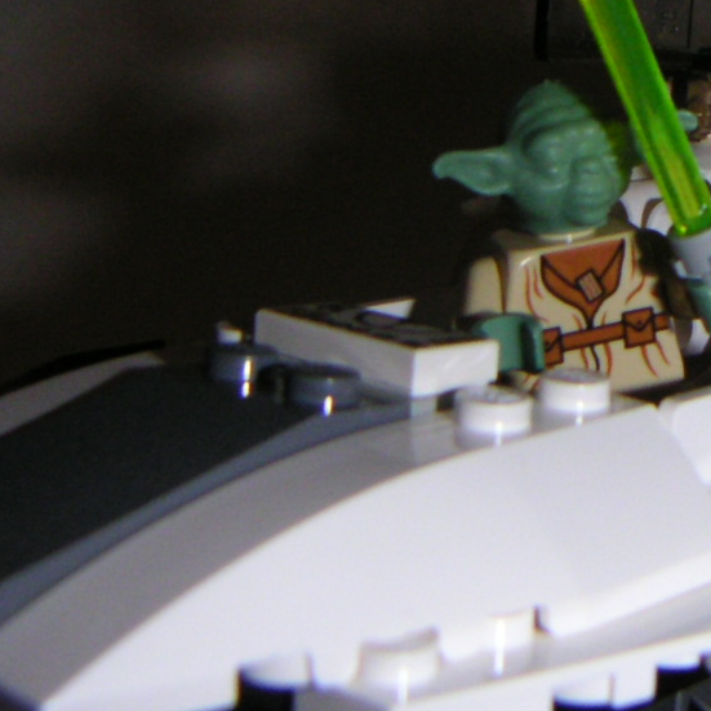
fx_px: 1766
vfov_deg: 22.5
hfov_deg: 22.3
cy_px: 170
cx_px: 617
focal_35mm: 76
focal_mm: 4.8
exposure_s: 1/45
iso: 200
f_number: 6.7
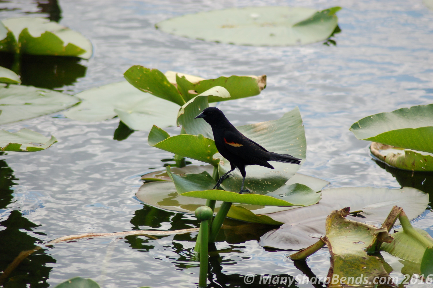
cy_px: 144
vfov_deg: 4.0
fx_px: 4146
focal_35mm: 345
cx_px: 216
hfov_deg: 6.0
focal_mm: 230
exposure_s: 1/800
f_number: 5
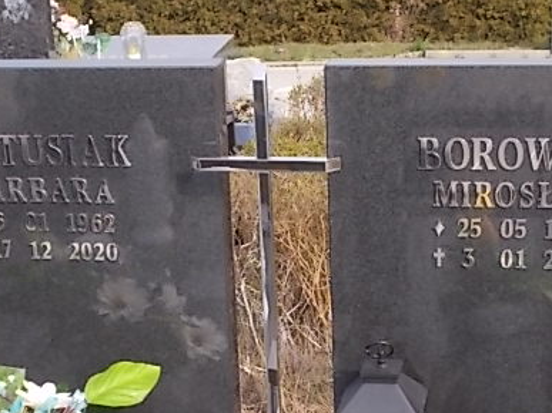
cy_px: 328
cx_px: 280
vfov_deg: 15.3
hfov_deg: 20.4
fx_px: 1530
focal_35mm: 96
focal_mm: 10.3
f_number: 4.9
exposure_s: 1/160
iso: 80
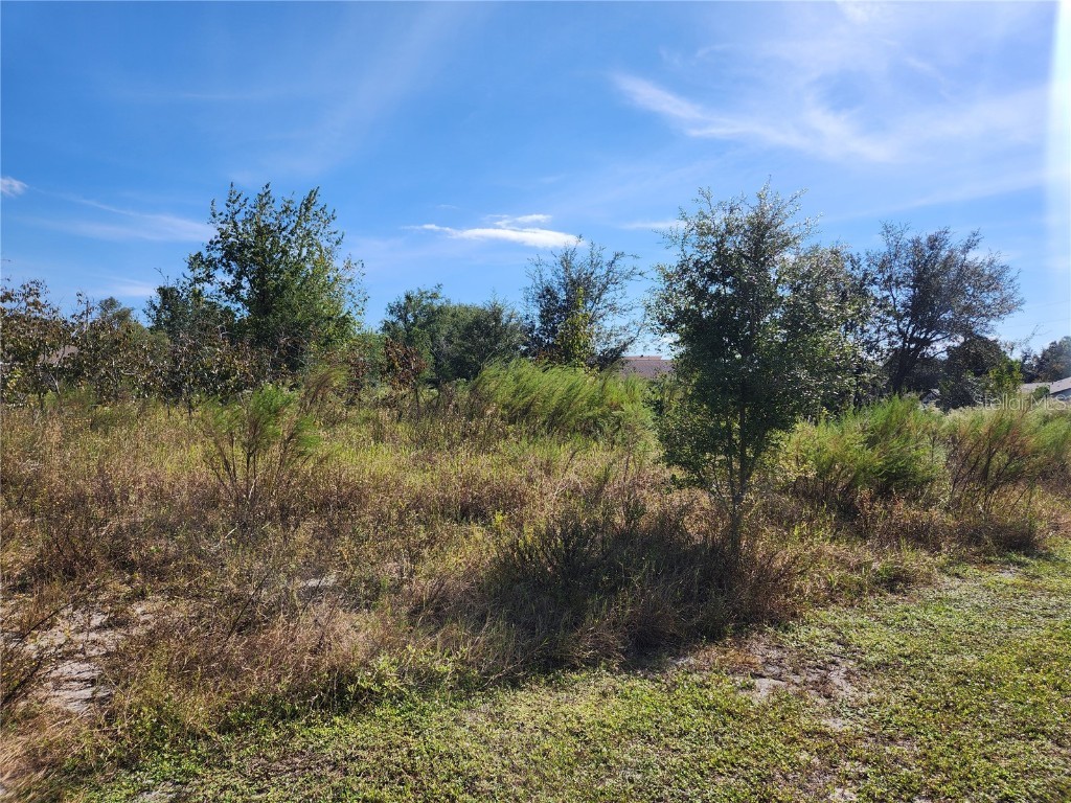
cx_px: 536
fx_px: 712
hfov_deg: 73.9
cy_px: 402
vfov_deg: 58.9
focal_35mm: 23
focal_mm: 5.4
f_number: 1.8
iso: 20
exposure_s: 1/1794
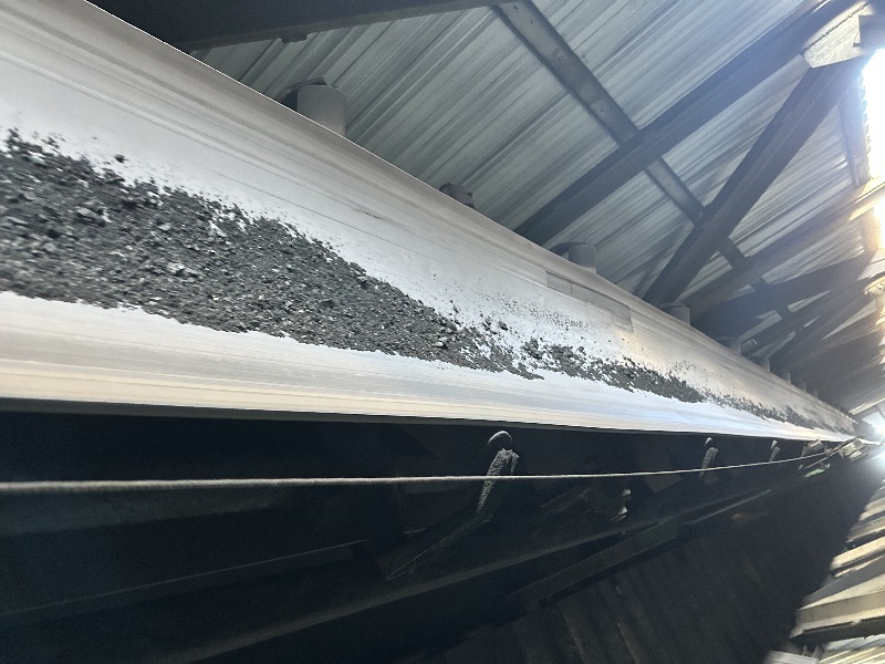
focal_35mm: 26
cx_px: 442
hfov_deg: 67.3
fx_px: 665
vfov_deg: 53.1
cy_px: 332
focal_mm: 5.7
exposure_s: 1/58
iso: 500
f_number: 1.5
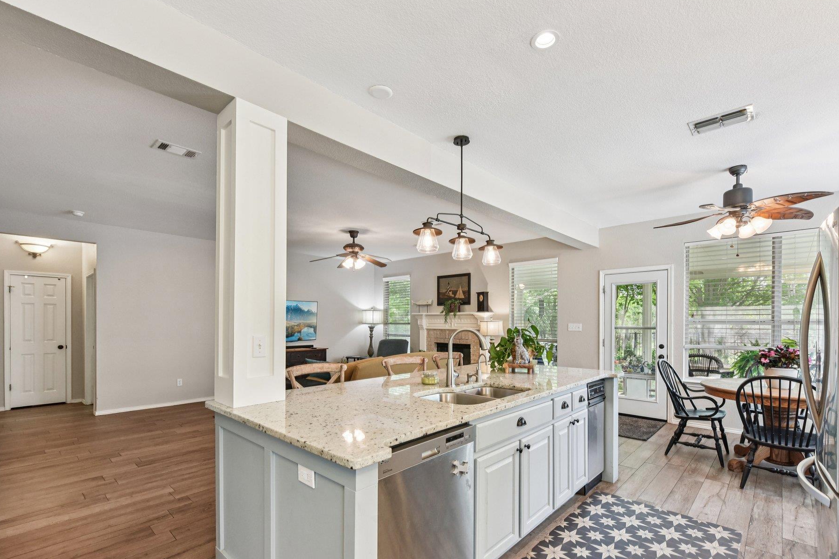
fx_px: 373
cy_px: 313
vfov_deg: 73.4
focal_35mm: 16
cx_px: 425
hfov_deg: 96.7
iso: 560
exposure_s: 1/15
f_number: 8
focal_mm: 14
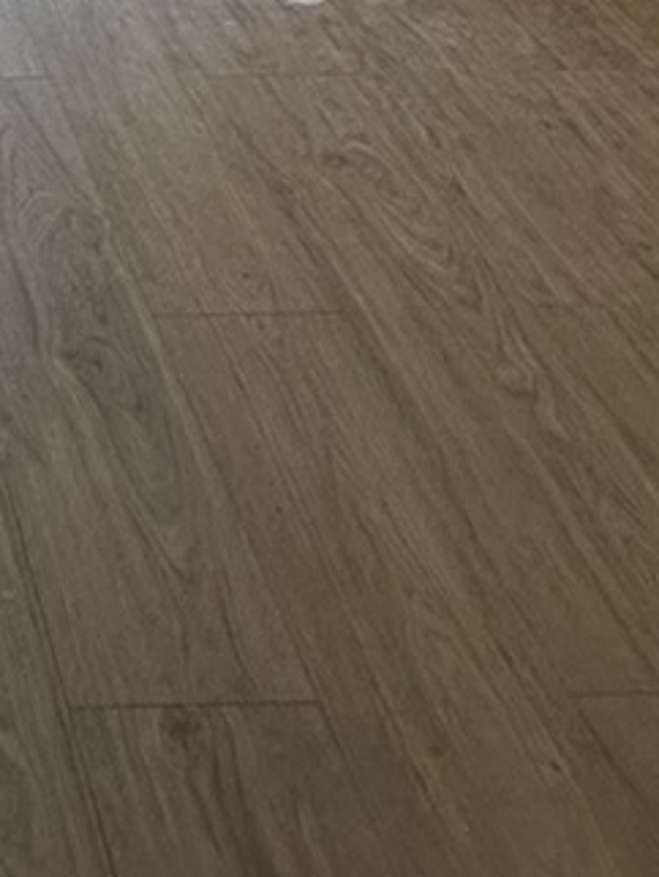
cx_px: -294
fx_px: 2256
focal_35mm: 89
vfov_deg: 17.3
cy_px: -760
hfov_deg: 15.5
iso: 40
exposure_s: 1/234
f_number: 2.2
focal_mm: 2.22
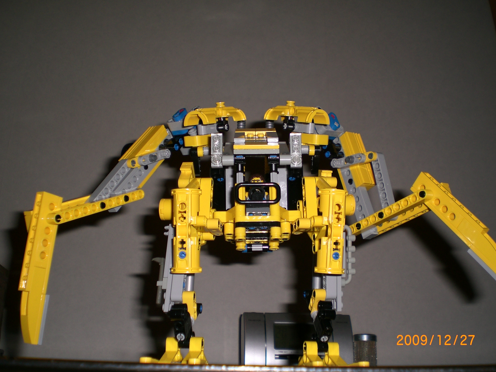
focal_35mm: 39
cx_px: 251
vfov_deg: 36.8
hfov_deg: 47.9
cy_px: 188
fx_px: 559
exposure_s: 1/60
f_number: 3.1
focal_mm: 6.3
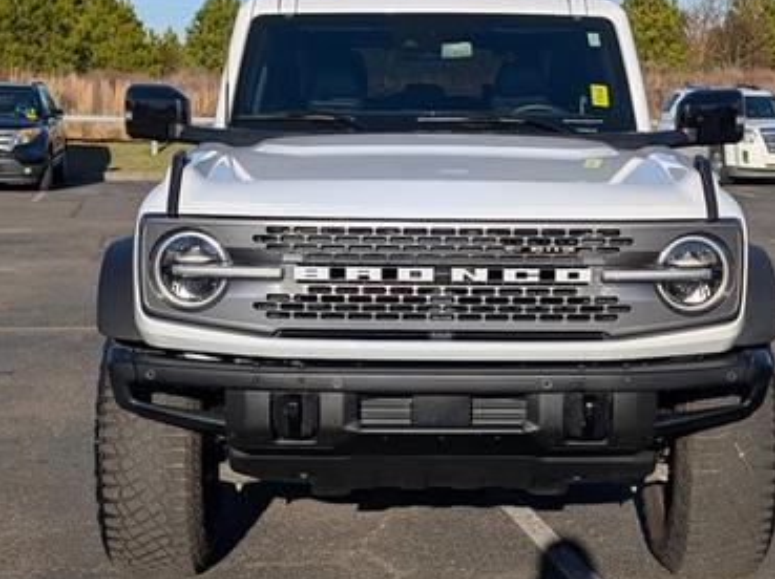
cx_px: 410
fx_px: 1499
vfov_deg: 21.9
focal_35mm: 67
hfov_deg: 29.0
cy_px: 262
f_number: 1.68
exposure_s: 1/2000
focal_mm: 6.9
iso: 21
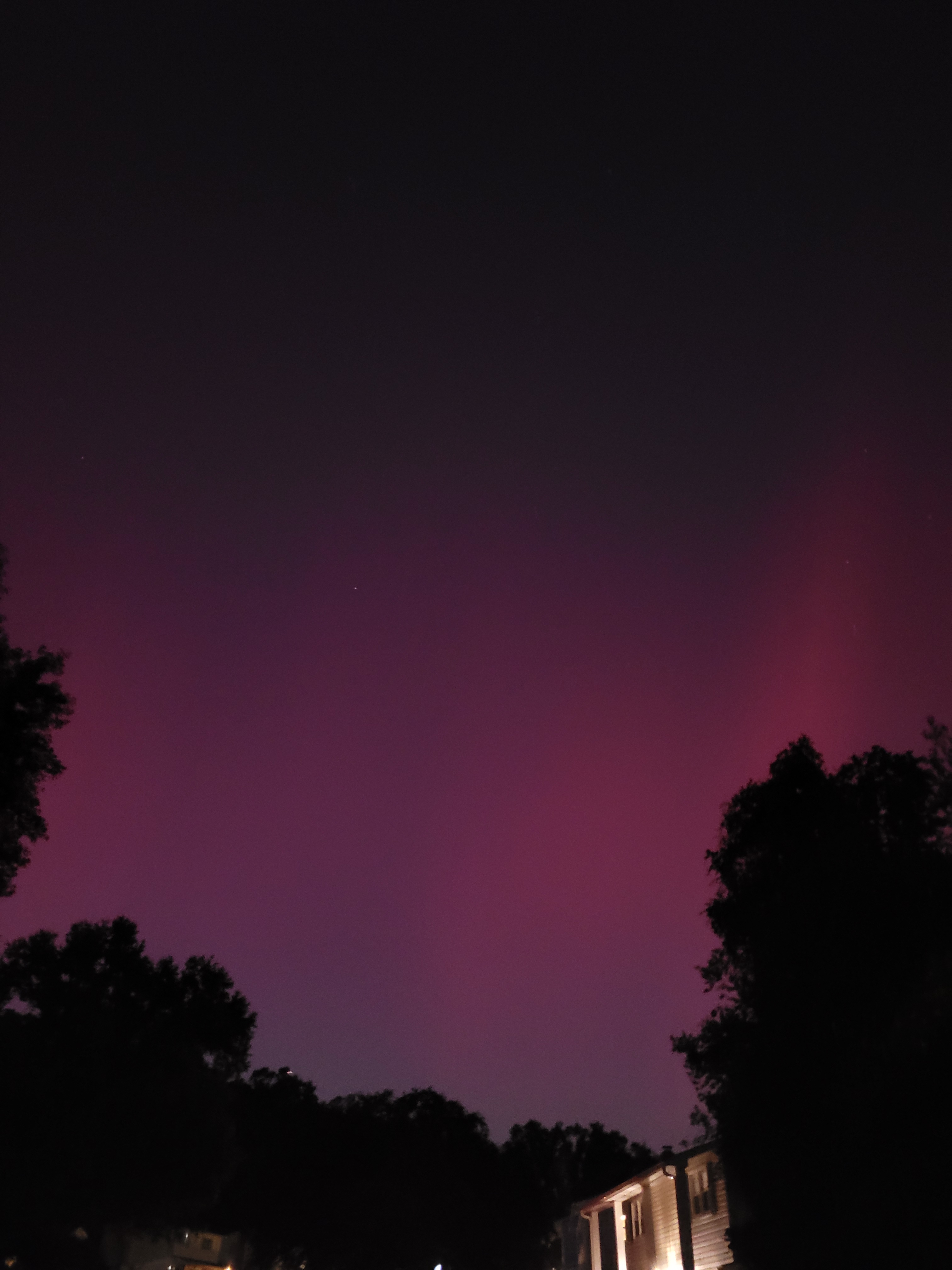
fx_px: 953
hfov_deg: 53.1
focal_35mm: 26
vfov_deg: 67.3
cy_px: 635
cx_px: 476
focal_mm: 5.4
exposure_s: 1/4
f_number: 1.8
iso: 2000
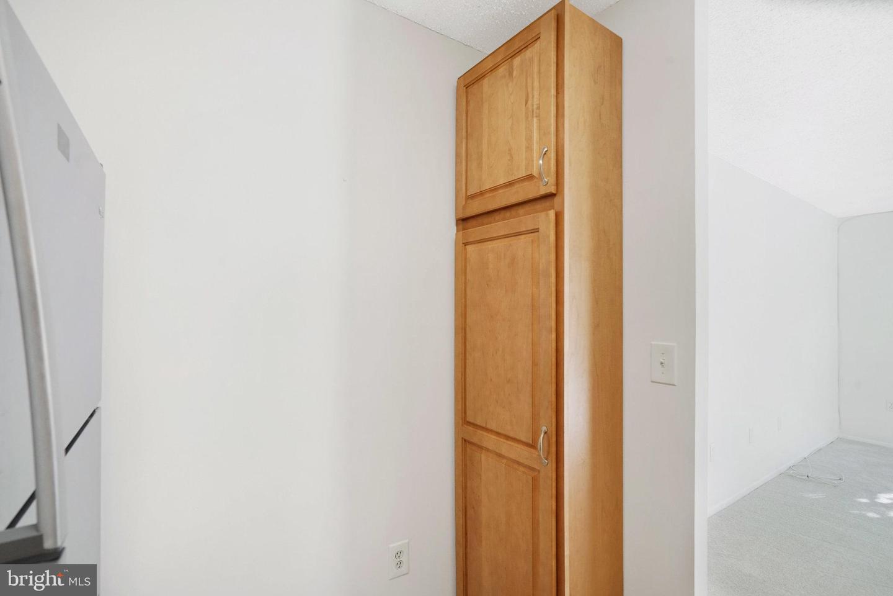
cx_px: 446
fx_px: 397
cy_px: 298
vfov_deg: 73.7
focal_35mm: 16
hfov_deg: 96.7
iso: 1250
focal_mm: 16
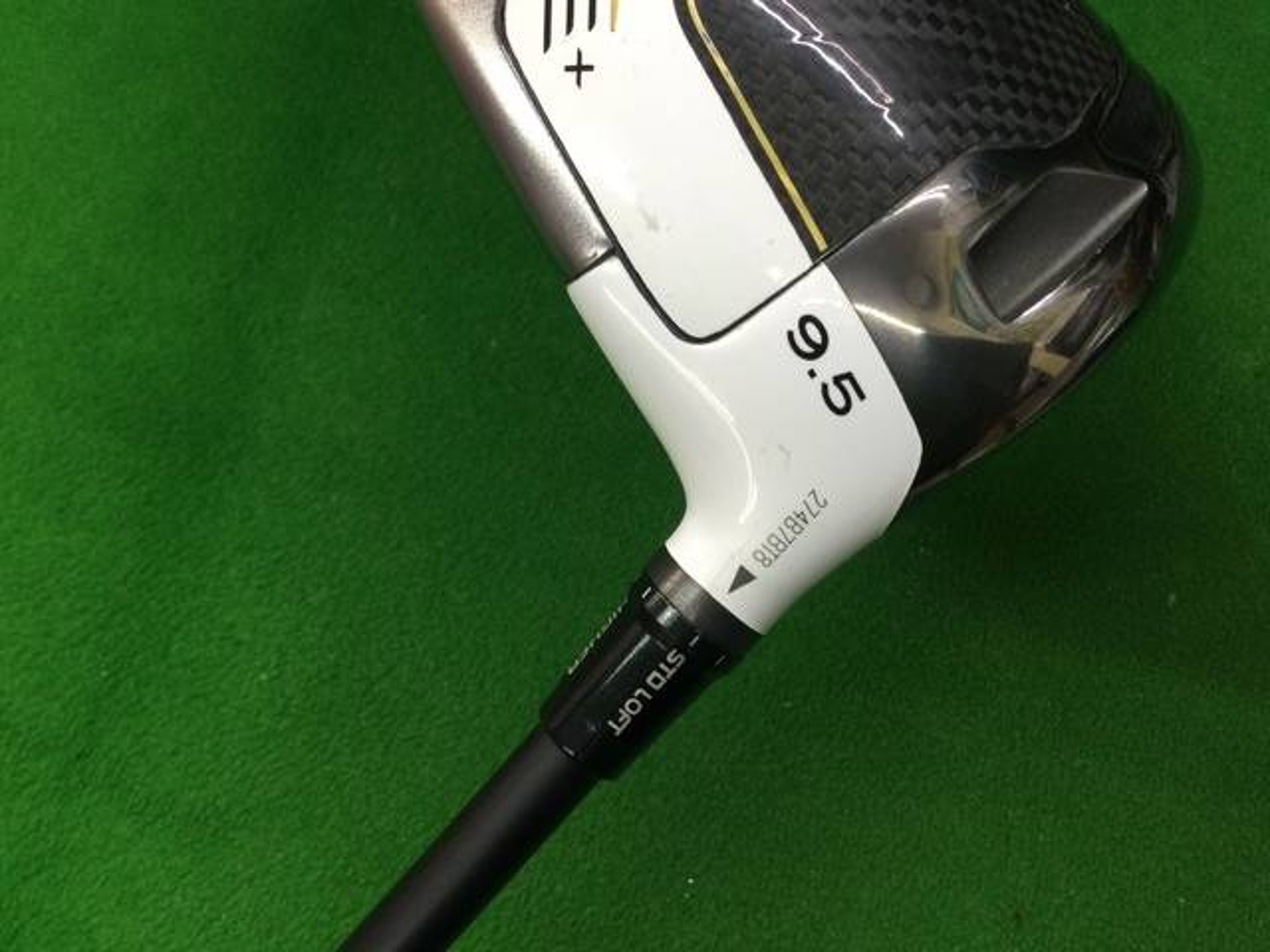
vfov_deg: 45.4
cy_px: 476
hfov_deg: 58.4
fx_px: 1137
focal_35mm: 31
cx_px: 635
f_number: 2.4
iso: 64
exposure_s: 1/30
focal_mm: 3.3
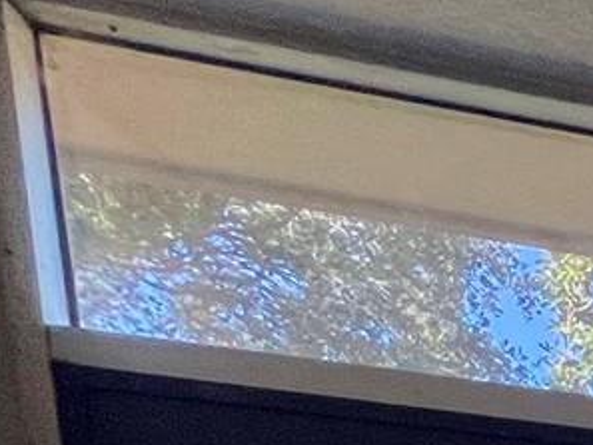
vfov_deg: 13.2
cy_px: 1163
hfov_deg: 14.5
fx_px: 1200
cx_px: 1478
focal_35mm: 70
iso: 125
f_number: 1.8
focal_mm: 1.57
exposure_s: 1/120
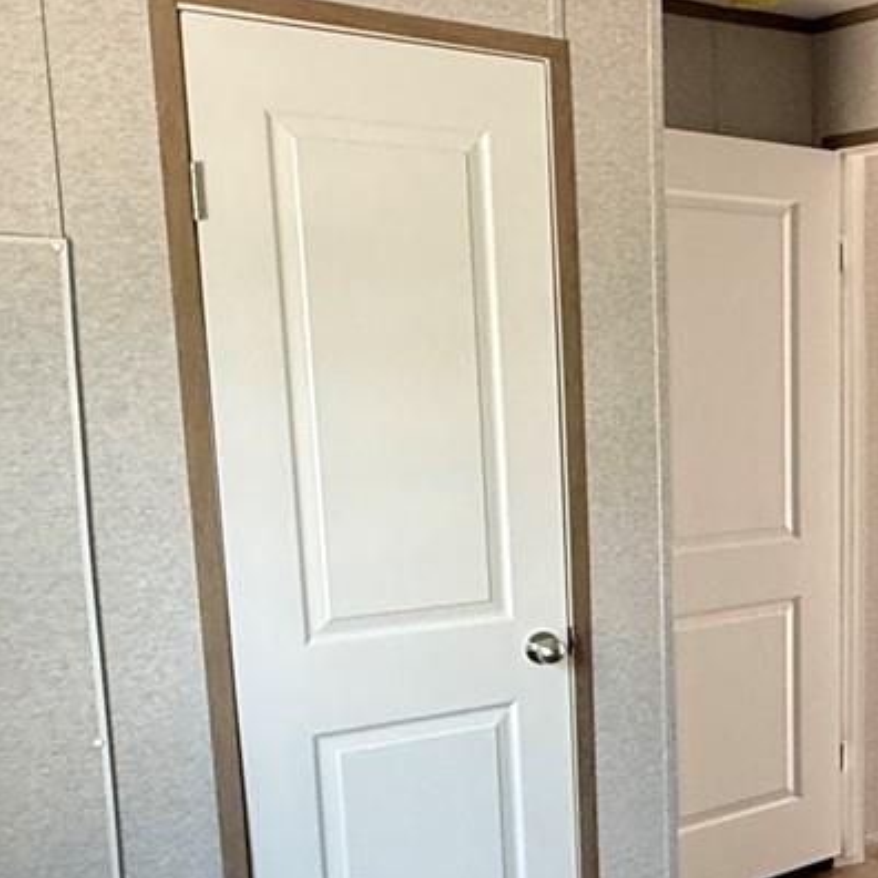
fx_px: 1435
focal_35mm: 50
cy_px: 581
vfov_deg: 33.7
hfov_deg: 29.7
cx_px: 1024
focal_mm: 2.22
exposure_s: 1/74
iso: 400
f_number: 2.2
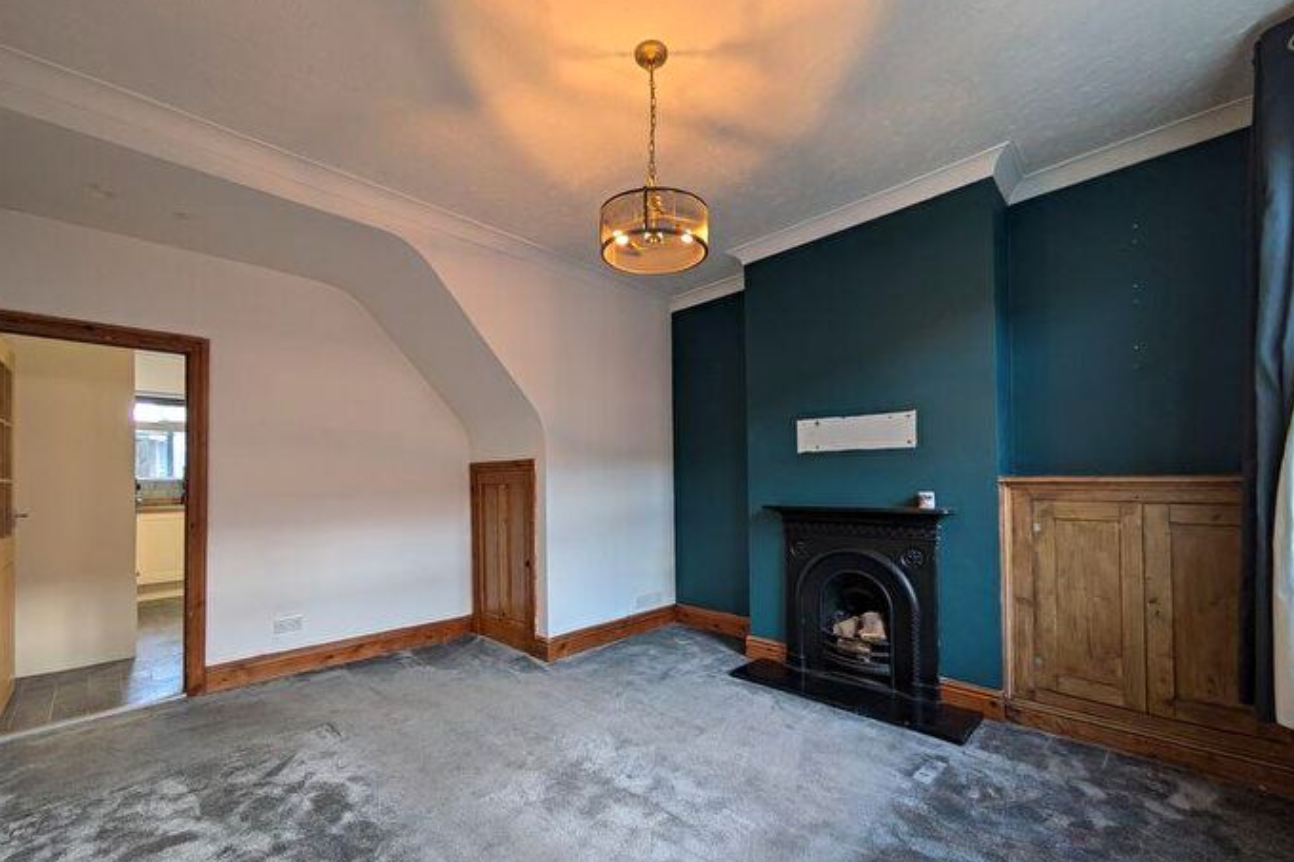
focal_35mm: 15
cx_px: 641
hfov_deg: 100.4
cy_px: 473
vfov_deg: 77.1
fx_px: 539
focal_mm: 1.83
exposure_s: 1/25
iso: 89
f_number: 2.2
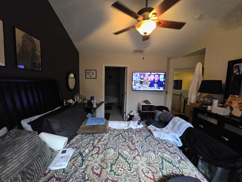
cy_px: 91
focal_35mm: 13
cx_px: 121
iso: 1250
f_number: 2.2
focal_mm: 1.7
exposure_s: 1/60
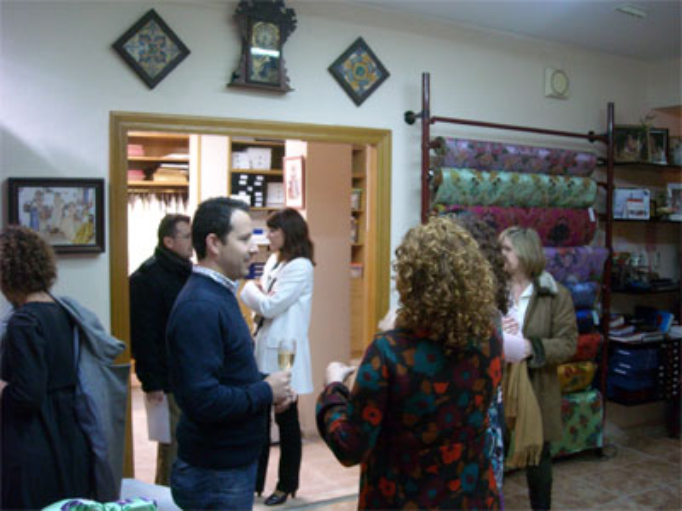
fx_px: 690
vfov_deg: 40.7
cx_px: 341
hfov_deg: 52.6
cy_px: 256
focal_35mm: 35
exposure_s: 1/30
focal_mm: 5.7
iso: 400
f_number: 2.8
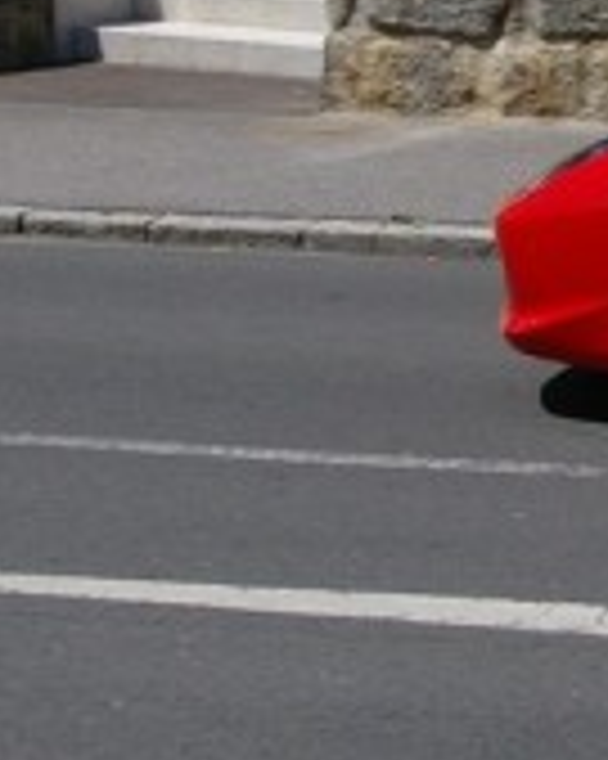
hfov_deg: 9.4
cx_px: 932
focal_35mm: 160
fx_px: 3602
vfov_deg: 12.0
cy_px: 101
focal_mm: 24
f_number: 8
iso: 200
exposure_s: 1/500
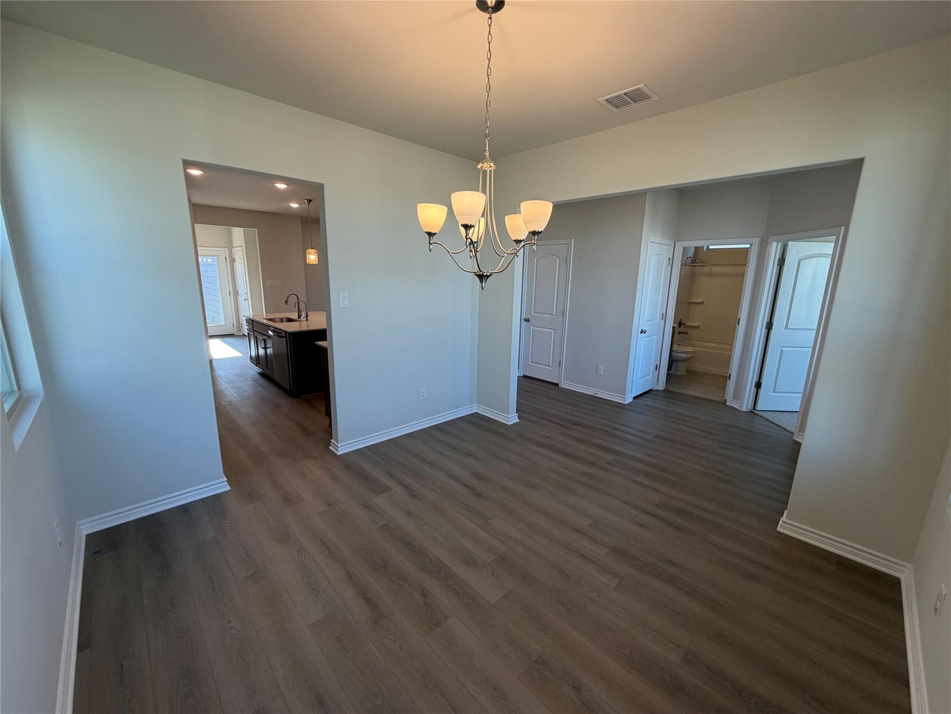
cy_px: 357
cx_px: 476
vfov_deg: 85.7
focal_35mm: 14
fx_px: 385
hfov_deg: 102.1
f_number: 2.2
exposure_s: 1/120
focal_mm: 2.22
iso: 125
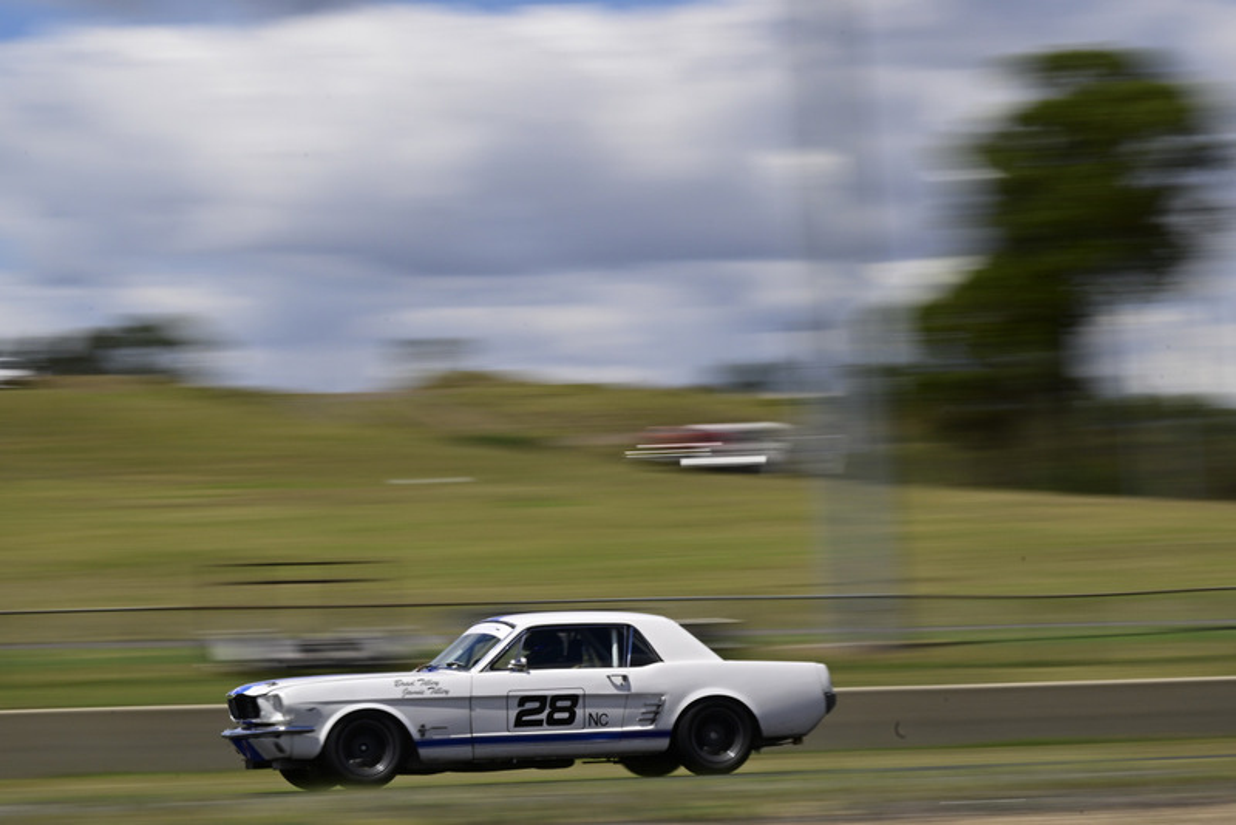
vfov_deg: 11.4
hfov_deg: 17.1
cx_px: 618
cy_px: 412
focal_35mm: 120
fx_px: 4121
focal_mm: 80
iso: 100
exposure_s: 1/50
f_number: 29
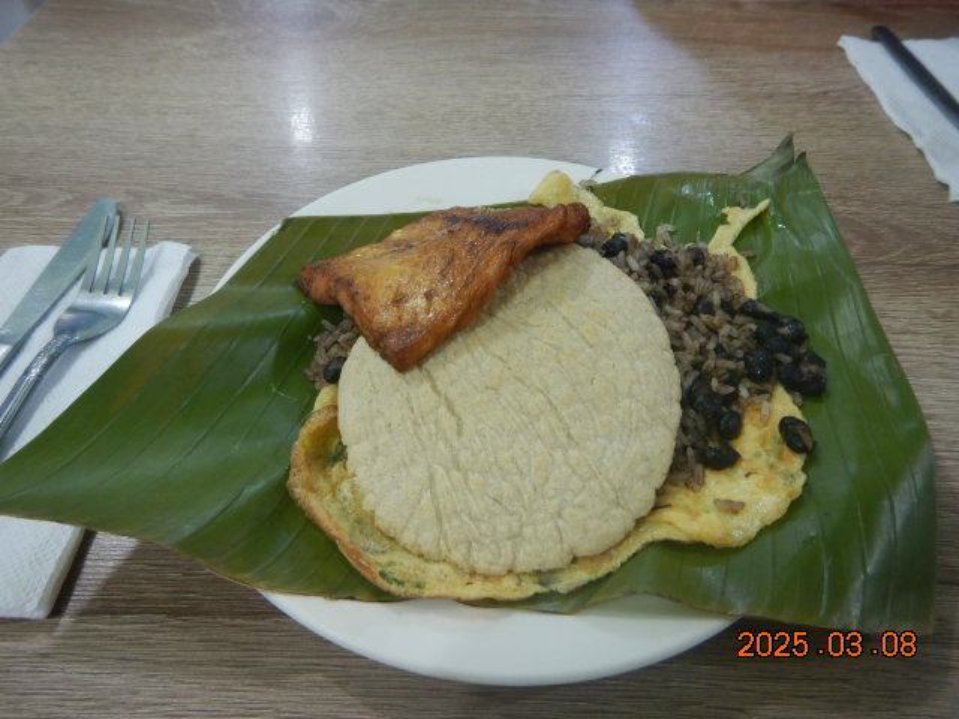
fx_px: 665
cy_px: 360
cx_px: 480
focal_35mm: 24
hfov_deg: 71.6
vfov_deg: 56.8
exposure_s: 1/30
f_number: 2.8
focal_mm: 4.3
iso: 360
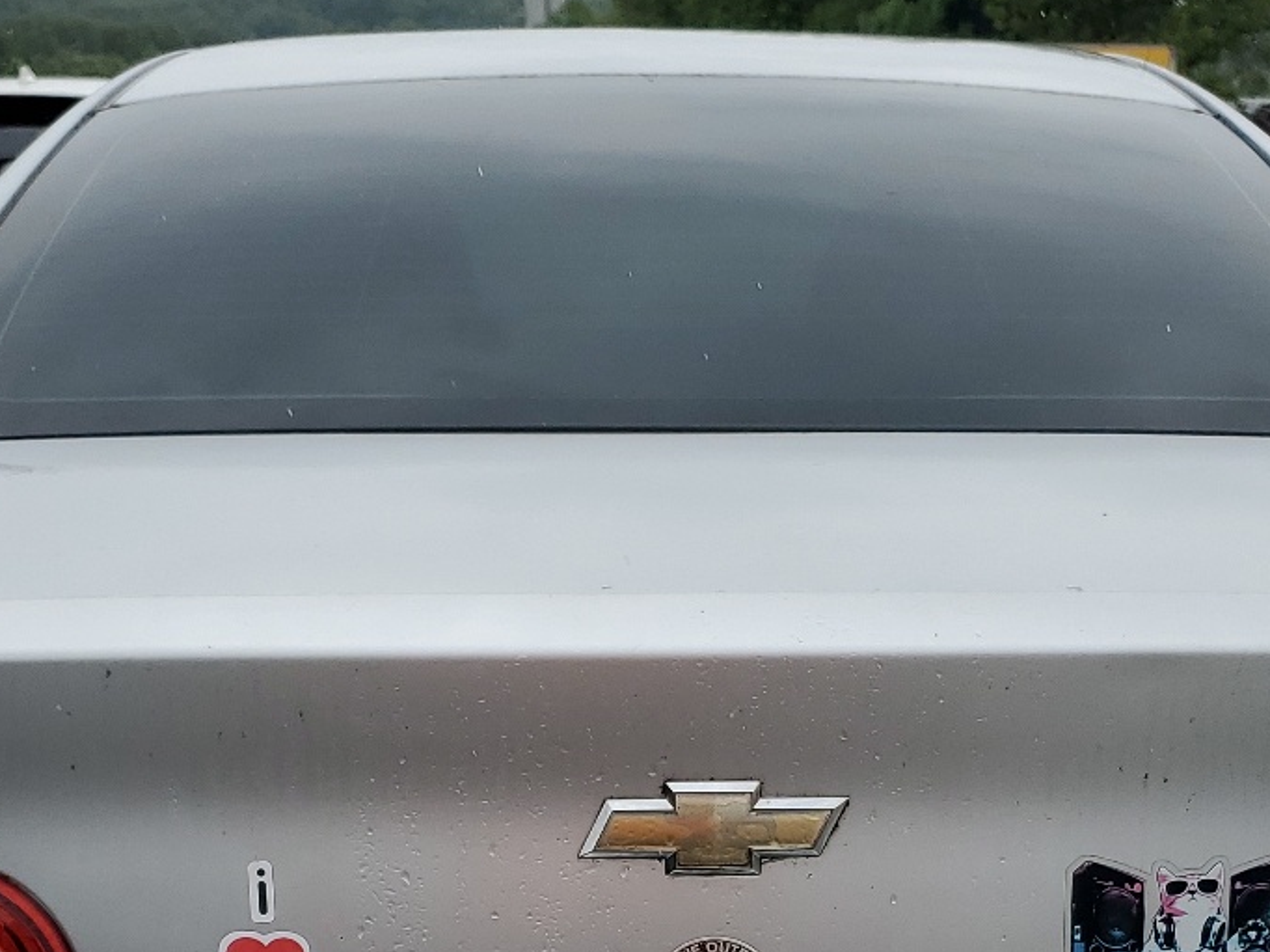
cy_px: 943
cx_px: 719
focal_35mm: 61
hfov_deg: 31.7
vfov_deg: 23.1
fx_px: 2237
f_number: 1.5
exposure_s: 1/1667
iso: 50
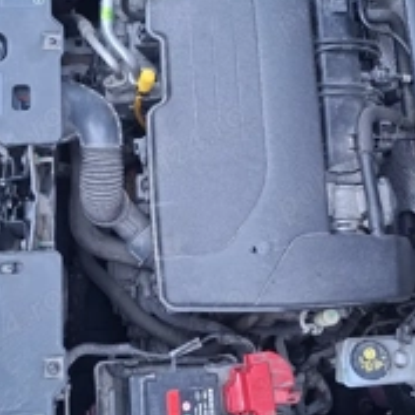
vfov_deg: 36.8
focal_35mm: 46
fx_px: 624
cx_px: 216
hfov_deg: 36.8
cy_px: 190
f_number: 1.8
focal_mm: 5.54
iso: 250
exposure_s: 1/33
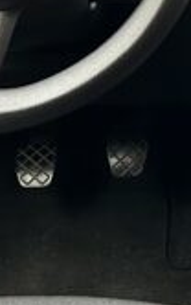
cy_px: 29
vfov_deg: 15.5
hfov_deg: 9.2
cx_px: 397
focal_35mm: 133
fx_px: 1106
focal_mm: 5.7
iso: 125
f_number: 1.5
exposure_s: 1/100
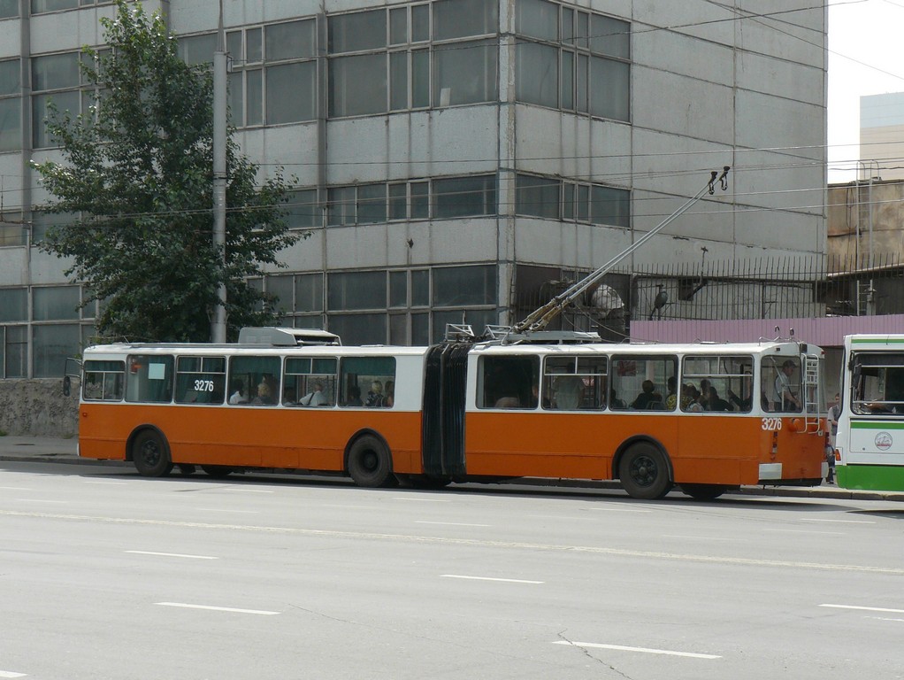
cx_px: 452
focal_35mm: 72
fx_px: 1882
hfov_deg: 27.0
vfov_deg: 20.5
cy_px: 340
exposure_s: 1/320
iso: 100
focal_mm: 12
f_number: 5.6
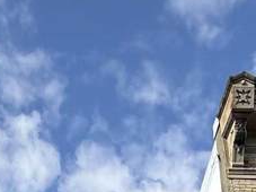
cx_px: 76
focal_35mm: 79
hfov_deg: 24.5
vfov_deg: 12.3
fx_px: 584
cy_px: 521
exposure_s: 1/942
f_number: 2.2
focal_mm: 2.22
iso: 50
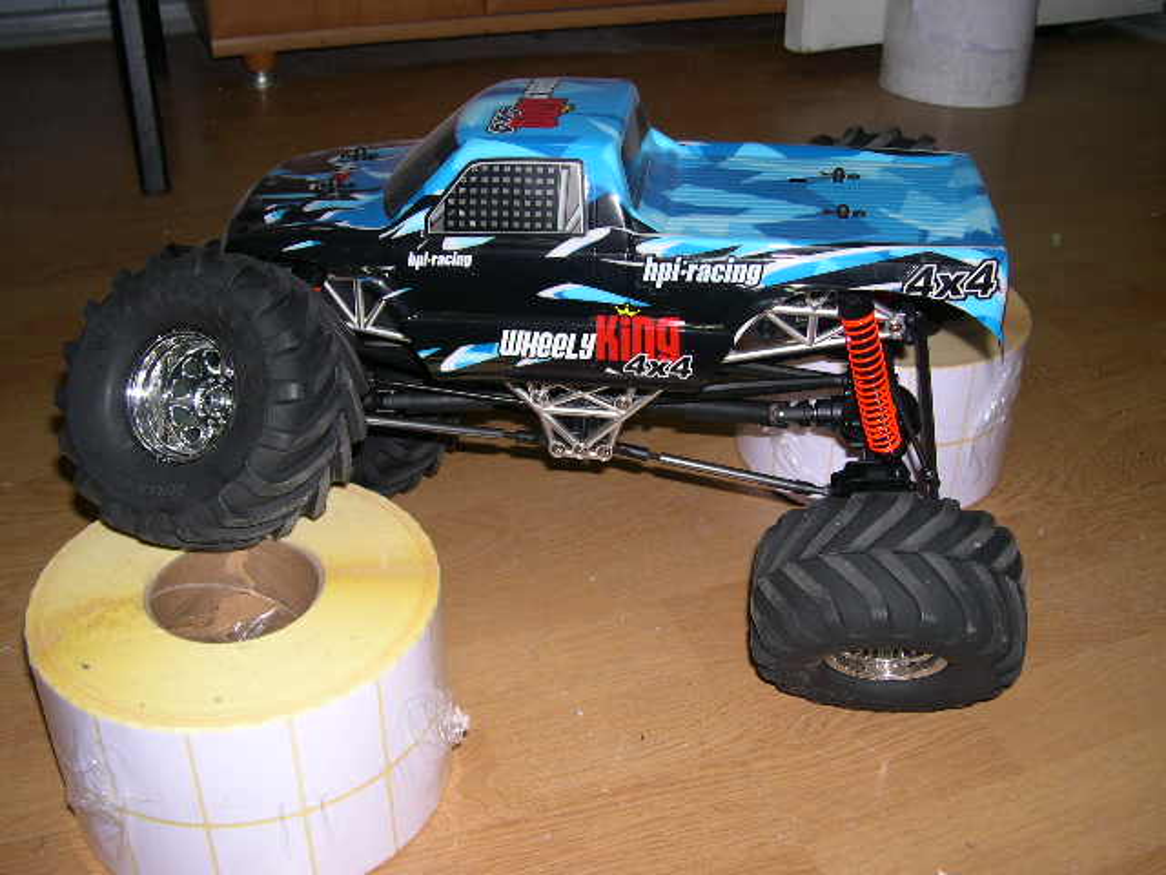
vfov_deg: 37.7
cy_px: 438
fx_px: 1280
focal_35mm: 38
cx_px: 583
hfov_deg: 49.0
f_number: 2.8
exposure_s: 1/60
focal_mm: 8
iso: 100
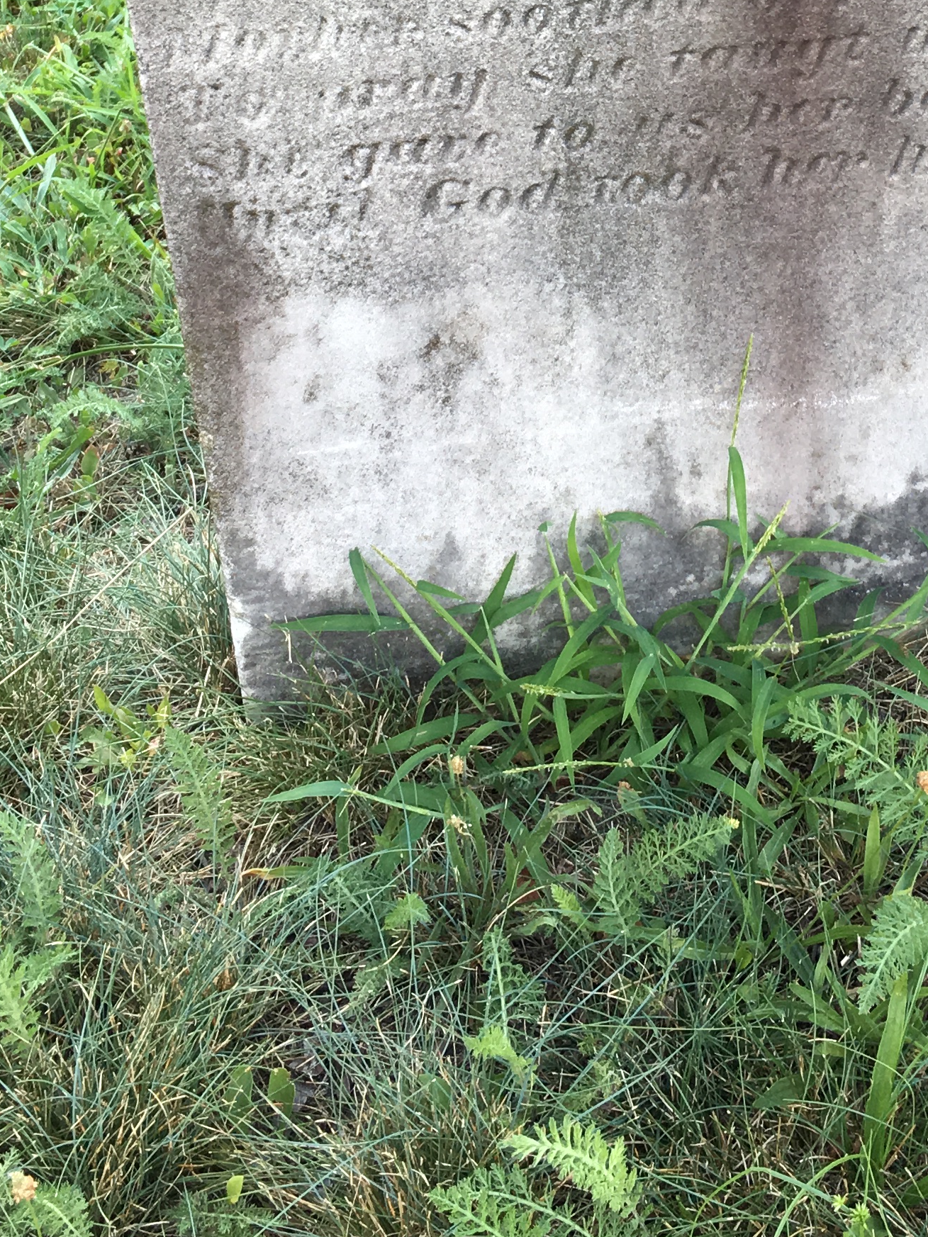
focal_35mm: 67
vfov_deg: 26.8
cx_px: 690
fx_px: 2395
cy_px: -97
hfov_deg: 21.8
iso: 32
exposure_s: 1/120
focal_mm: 4.15
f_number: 2.2
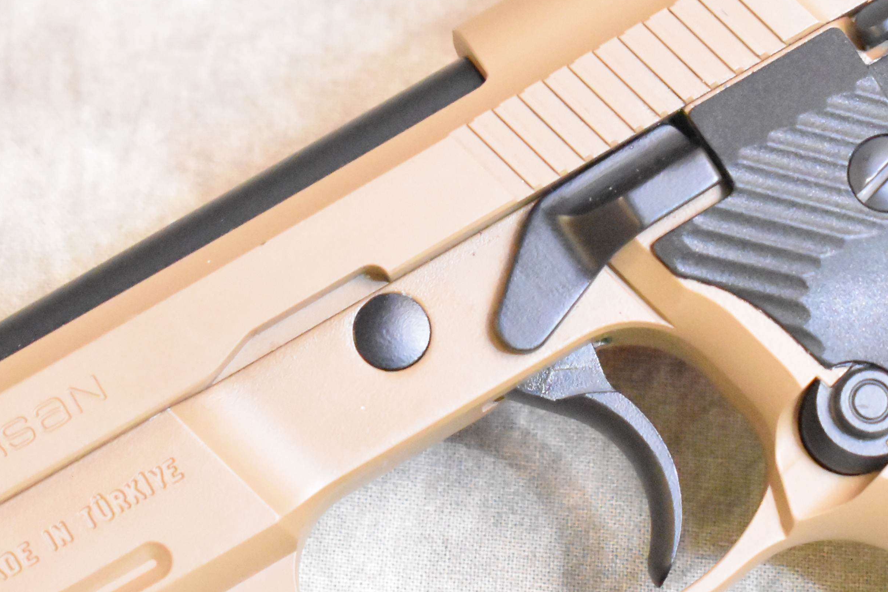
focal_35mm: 178
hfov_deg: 11.5
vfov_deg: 7.7
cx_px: 569
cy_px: 393
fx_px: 4390
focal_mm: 48
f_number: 5.3
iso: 12800
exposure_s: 1/100
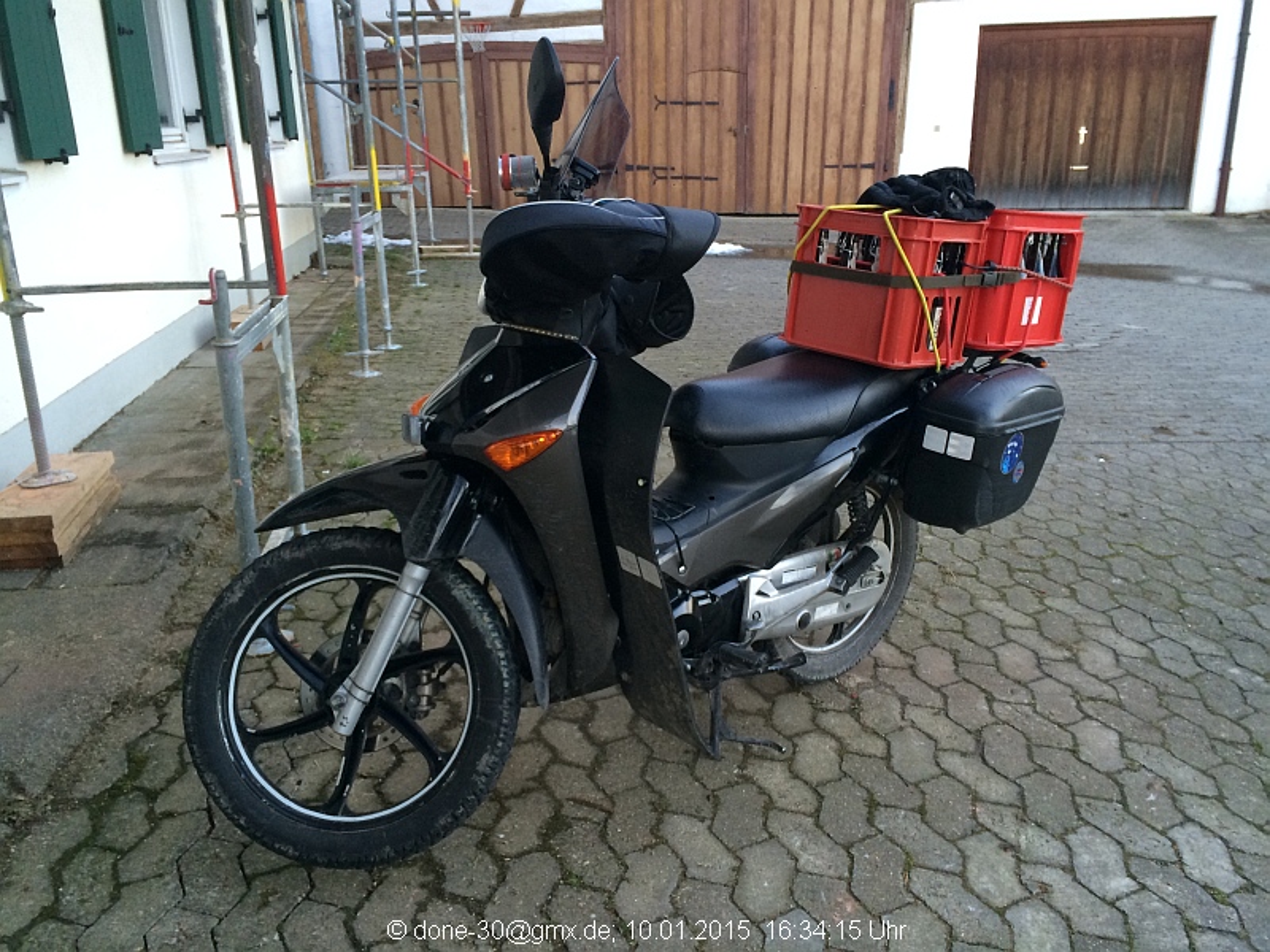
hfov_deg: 61.7
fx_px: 1064
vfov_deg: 48.2
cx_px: 635
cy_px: 476
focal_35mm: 29
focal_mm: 4.15
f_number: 2.2
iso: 100
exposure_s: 1/30
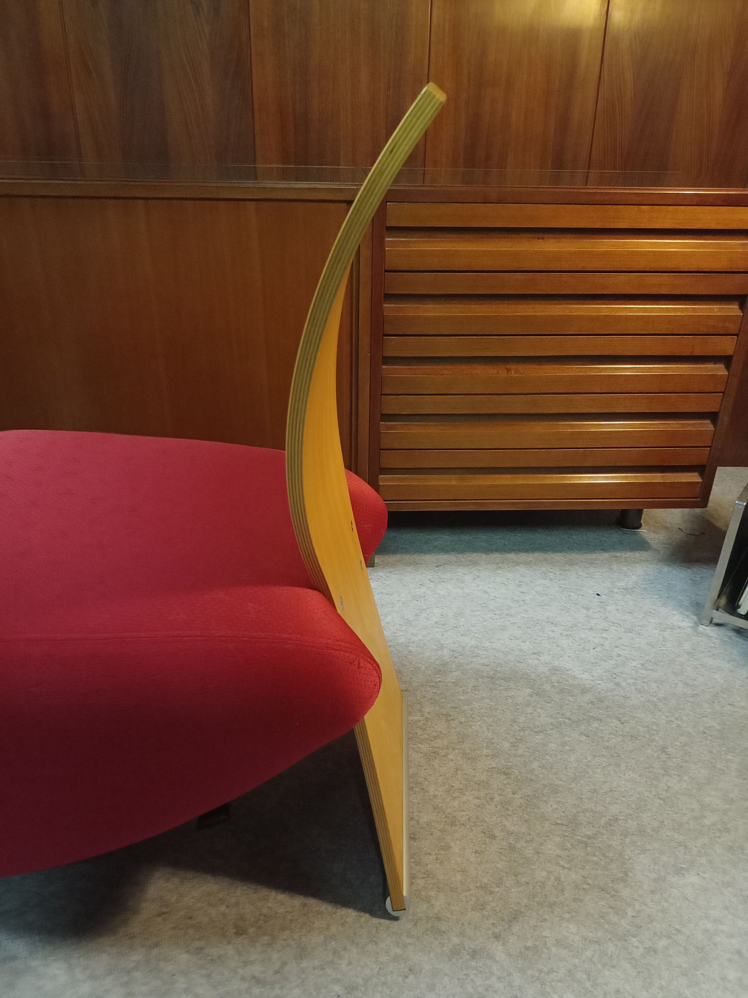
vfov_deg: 63.4
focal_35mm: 28
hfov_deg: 49.7
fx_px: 807
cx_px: 374
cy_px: 499
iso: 1259
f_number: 1.79
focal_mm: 4.71
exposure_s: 1/50
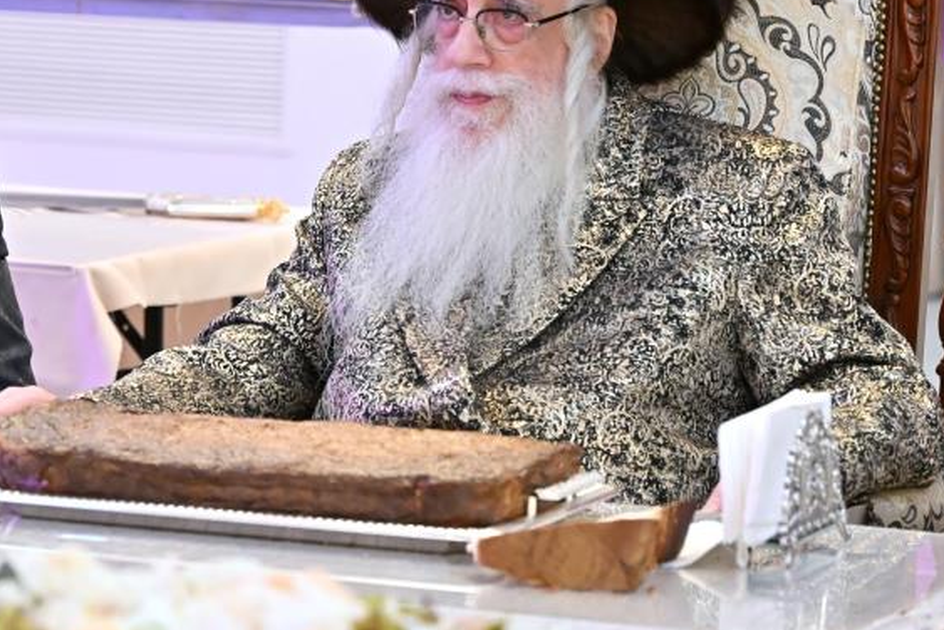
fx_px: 5483
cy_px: 90
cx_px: 263
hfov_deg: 9.8
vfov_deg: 6.6
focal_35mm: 209
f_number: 5
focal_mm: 115
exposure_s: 1/250
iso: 6400
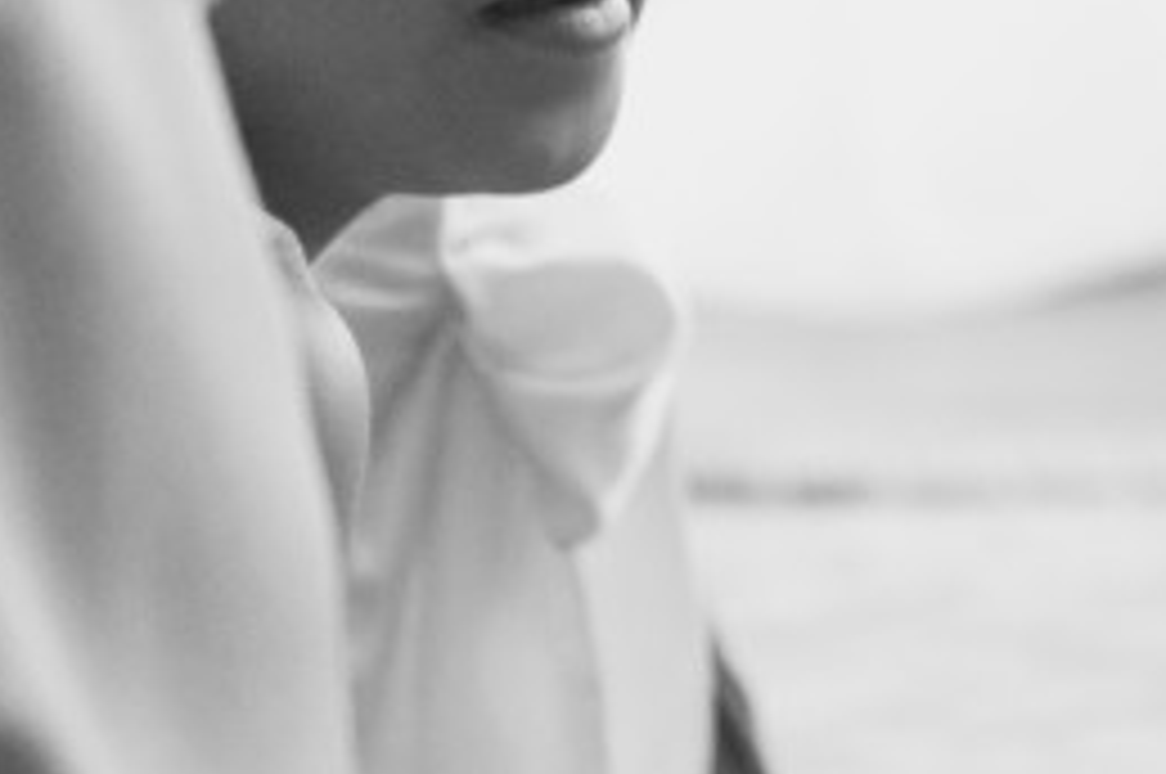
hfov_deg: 6.7
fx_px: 9963
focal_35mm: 308
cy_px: -140
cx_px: 977
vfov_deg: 4.4
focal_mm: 52
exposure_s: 1/1000
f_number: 3.5
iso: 640
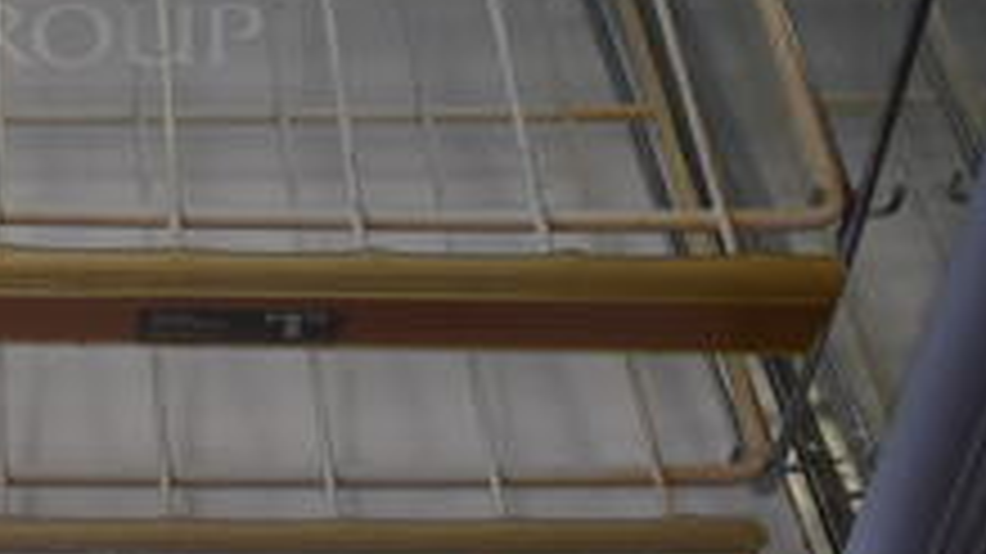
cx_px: -198
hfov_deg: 24.4
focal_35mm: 79
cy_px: -153
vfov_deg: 14.7
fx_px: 2065
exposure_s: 1/200
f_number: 3.5
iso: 800
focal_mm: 18
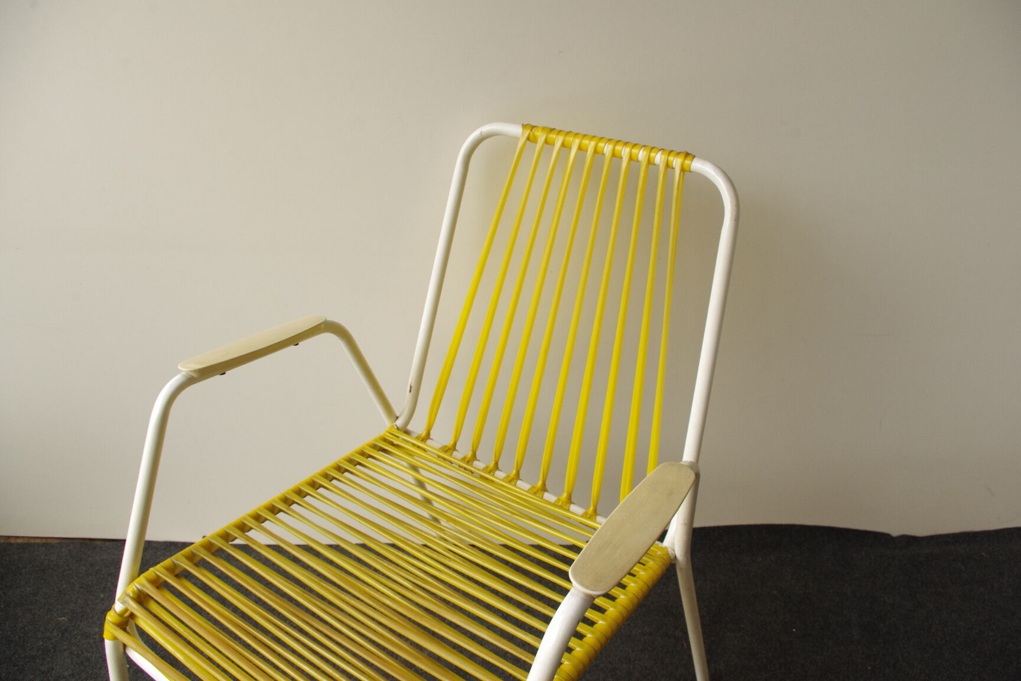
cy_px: 340
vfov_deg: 47.9
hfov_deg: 67.4
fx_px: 766
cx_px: 510
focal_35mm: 27
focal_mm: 18
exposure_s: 1/125
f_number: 8
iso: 800
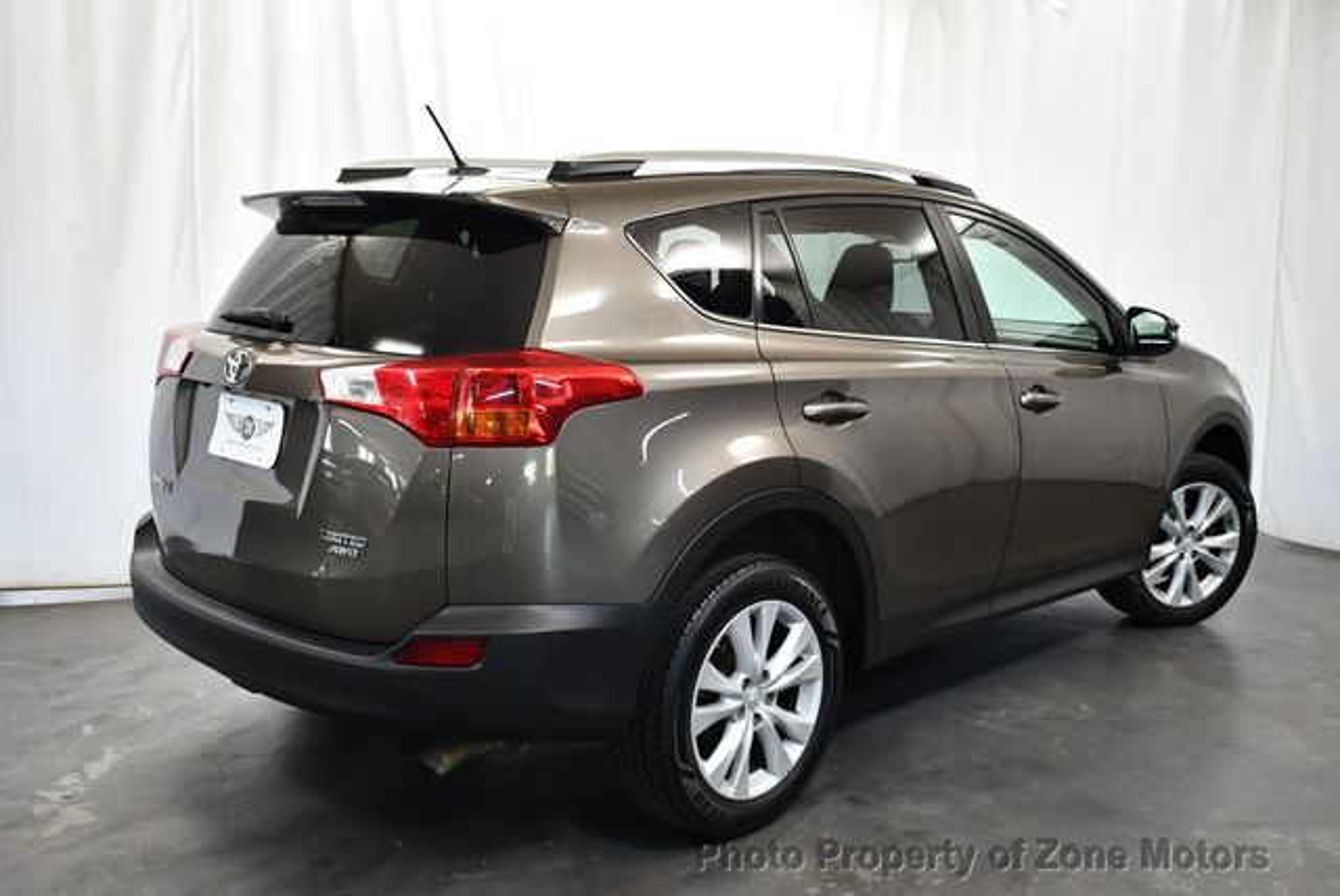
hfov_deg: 53.1
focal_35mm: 36
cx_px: 670
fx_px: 1341
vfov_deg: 36.9
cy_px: 448
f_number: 3.5
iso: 900
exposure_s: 1/125
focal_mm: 18
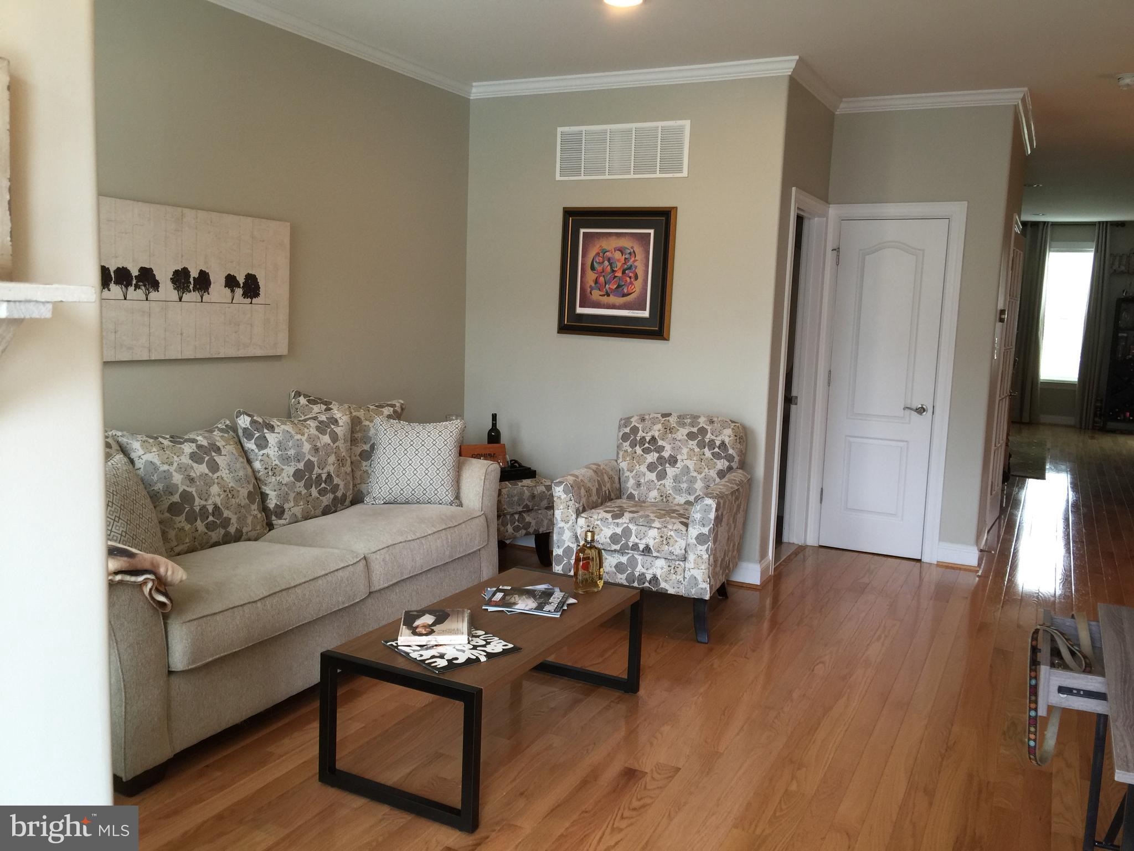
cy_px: 426
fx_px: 950
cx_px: 567
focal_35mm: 29
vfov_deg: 48.2
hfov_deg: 61.7
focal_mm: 4.15
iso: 40
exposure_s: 1/15
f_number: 2.2
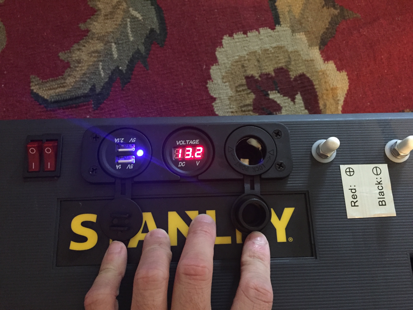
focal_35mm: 29
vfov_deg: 48.2
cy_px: 155
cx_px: 206
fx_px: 346
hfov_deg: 61.7
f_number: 2.2
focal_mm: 4.15
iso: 640
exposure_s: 1/15
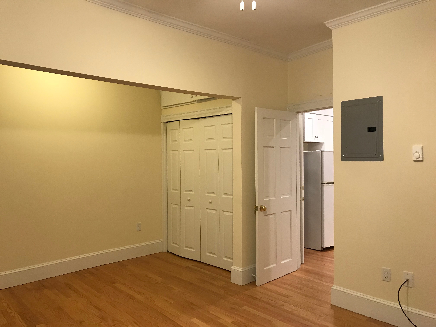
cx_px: 218
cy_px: 164
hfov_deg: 63.4
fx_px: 353
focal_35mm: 28
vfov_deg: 49.7
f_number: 1.8
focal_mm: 3.99
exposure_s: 1/24
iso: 40
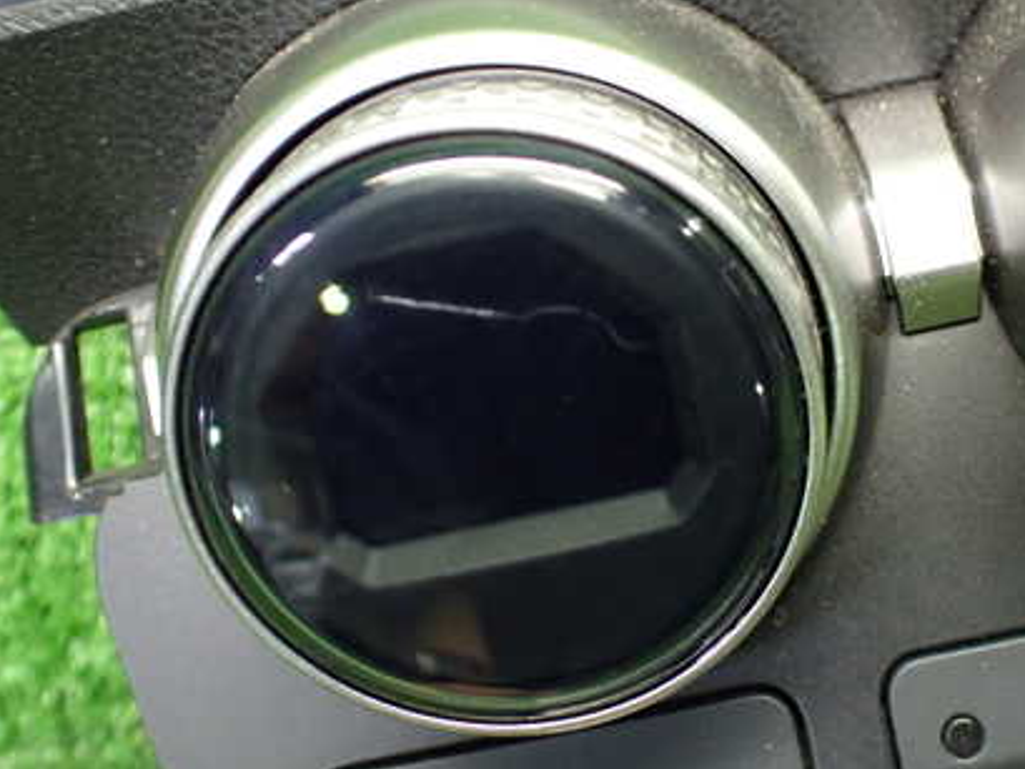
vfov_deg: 32.9
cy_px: 378
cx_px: 707
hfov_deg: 42.2
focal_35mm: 44
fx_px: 1303
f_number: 2.3
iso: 800
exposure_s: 1/40
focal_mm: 5.4
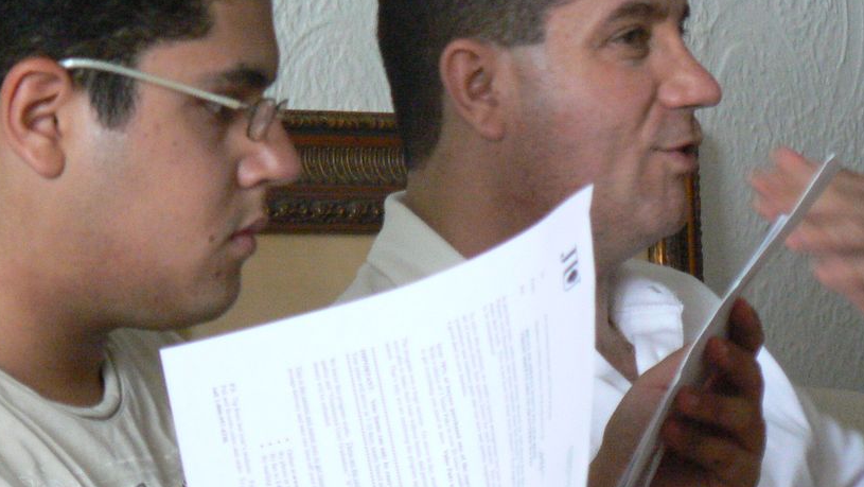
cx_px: 412
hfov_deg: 7.8
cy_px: 140
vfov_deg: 4.4
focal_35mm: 275
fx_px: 6302
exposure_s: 1/30
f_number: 3.3
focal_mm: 33.5
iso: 400
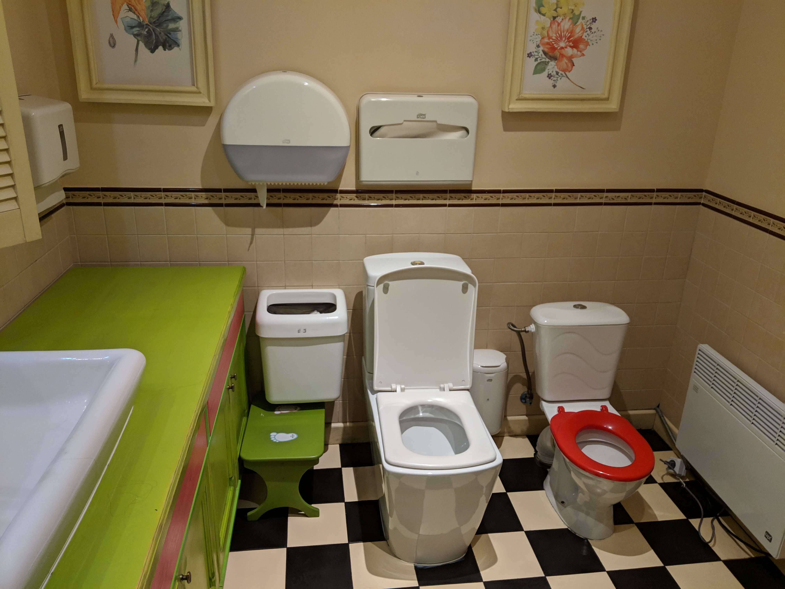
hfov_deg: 65.3
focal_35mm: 27
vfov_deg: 51.4
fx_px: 612
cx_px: 392
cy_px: 294
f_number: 1.8
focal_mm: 4.44
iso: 217
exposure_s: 1/50
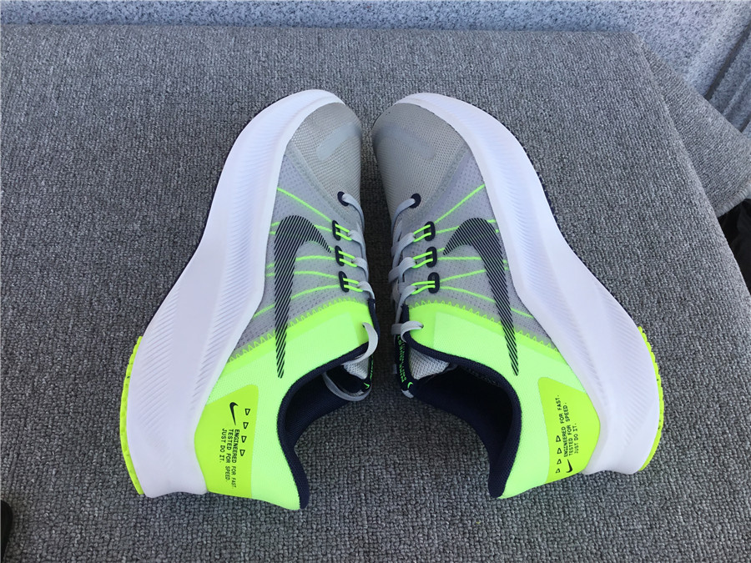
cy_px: 282
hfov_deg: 58.4
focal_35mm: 31
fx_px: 673
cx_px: 376
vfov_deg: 45.4
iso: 25
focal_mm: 3.3
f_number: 2.4
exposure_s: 1/273
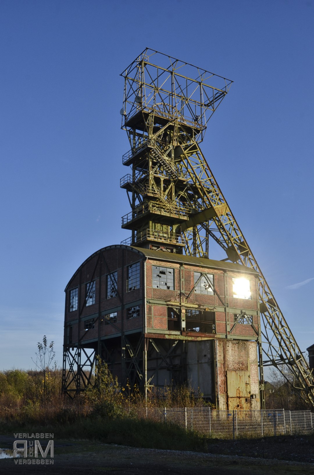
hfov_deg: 34.1
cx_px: 157
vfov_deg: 49.6
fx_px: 513
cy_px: 238
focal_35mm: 39
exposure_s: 1/400
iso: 200
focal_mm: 26
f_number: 10
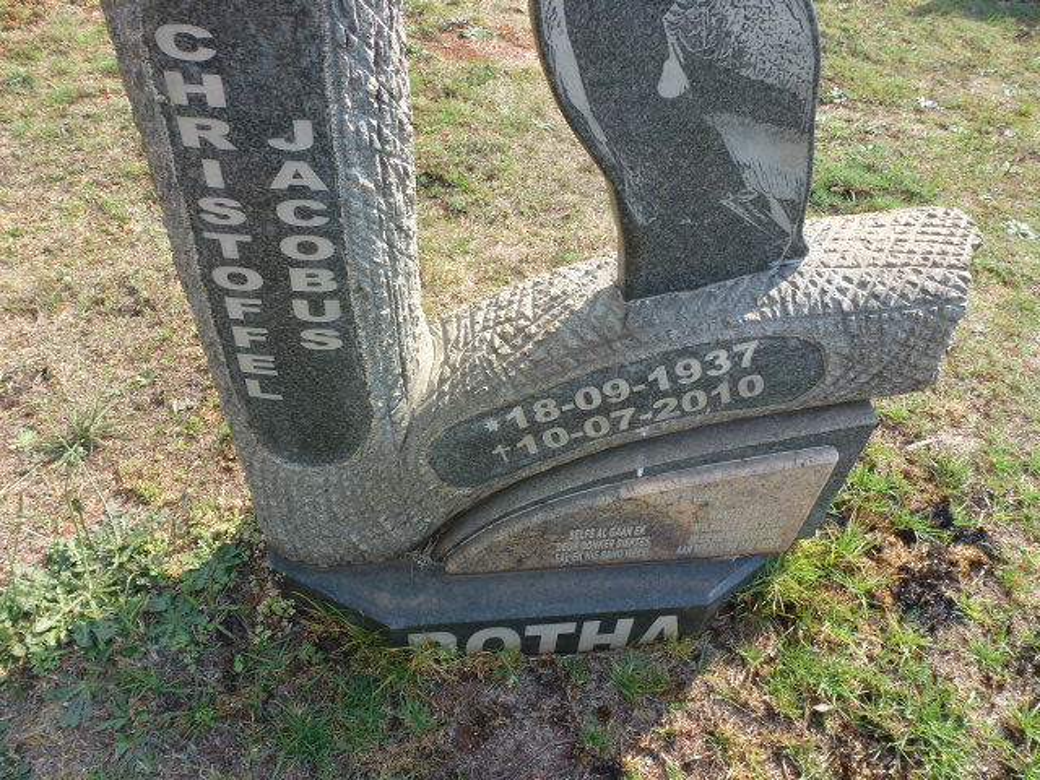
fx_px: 721
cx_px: 520
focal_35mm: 24
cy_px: 390
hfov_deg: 71.6
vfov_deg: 56.8
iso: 100
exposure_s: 1/200
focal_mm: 4.3
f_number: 4
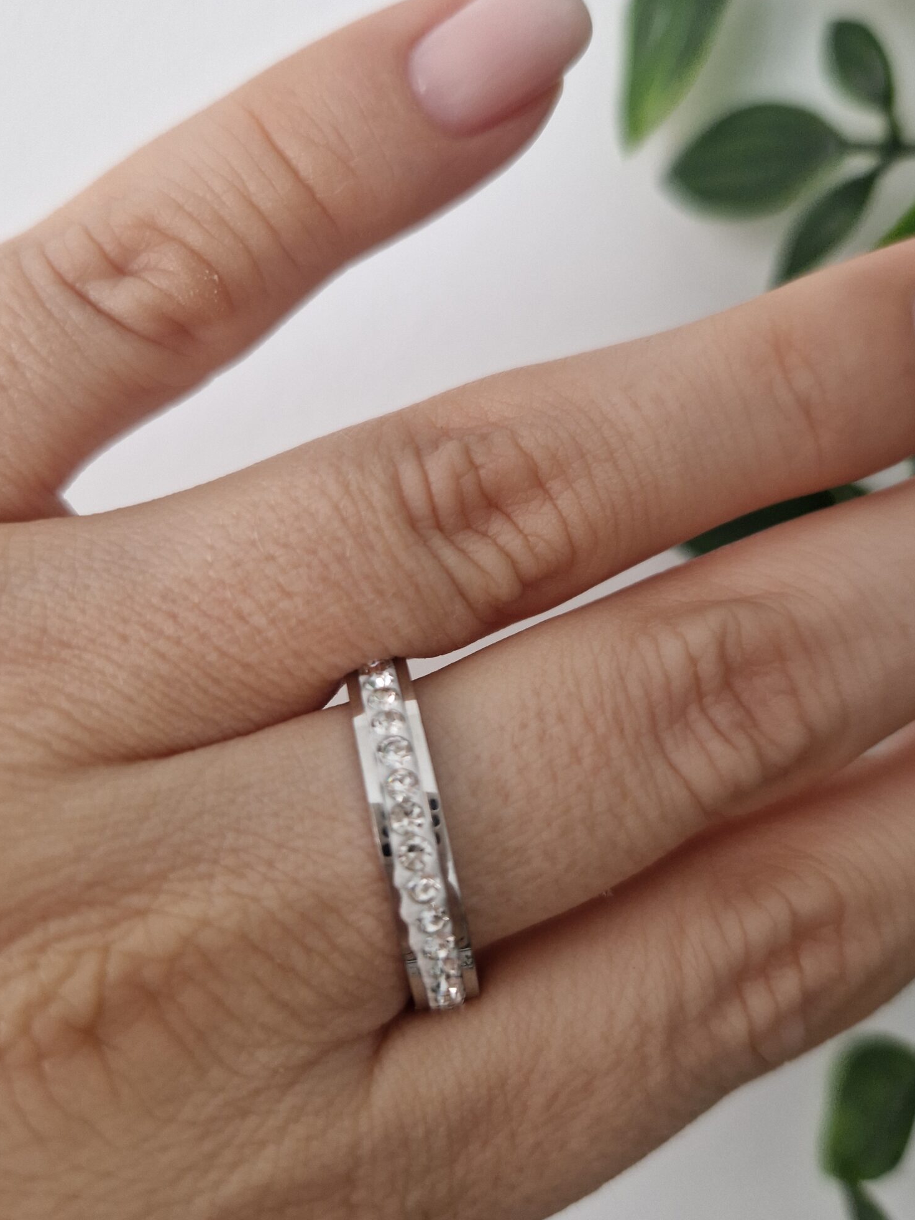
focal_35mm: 30
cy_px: 603
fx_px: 1057
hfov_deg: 46.8
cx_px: 461
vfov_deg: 60.0
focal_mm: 5.4
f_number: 1.8
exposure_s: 1/180
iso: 50
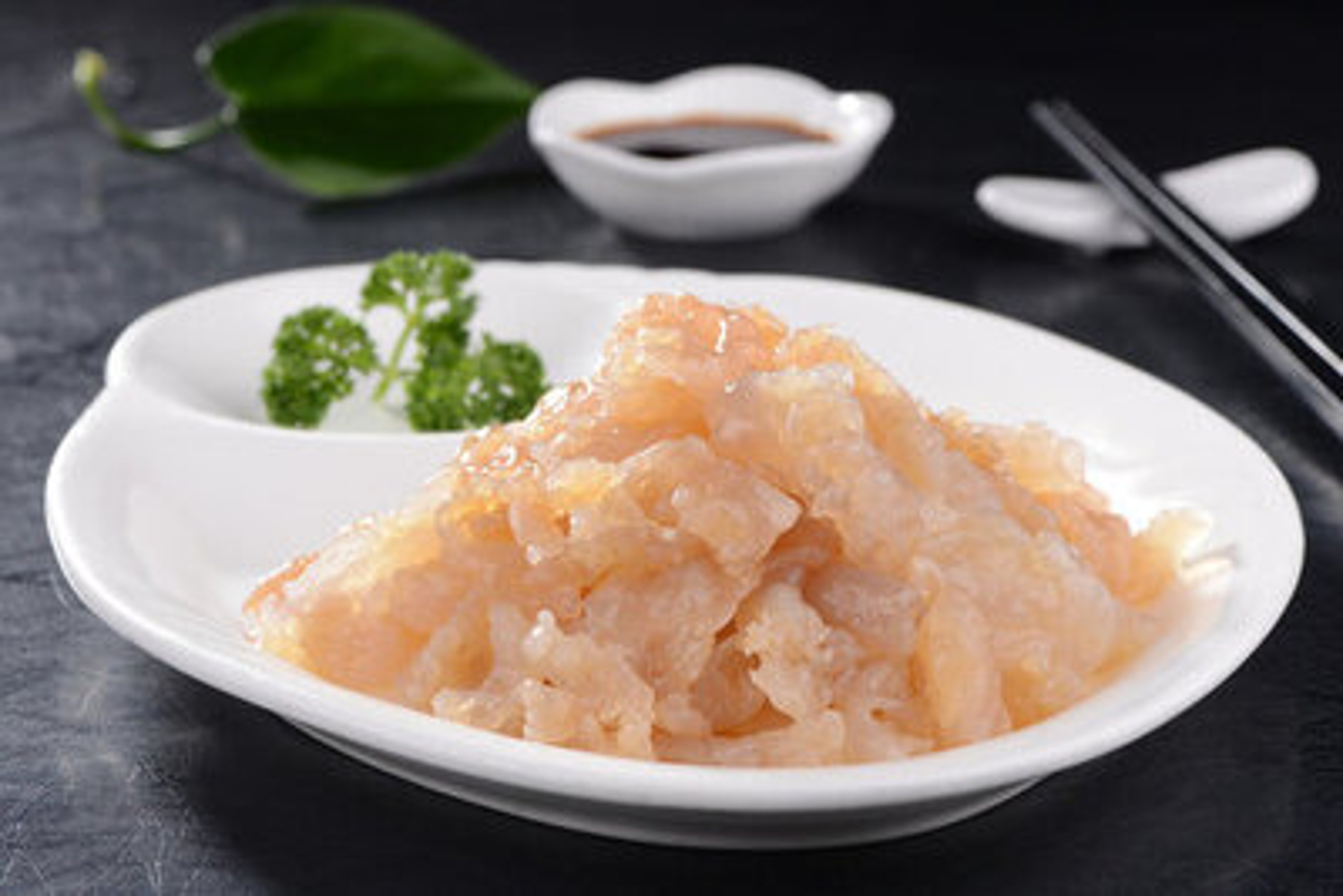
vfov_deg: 13.1
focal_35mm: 105
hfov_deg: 19.4
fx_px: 3918
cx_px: 672
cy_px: 448
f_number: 16
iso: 100
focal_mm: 105
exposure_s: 1/160
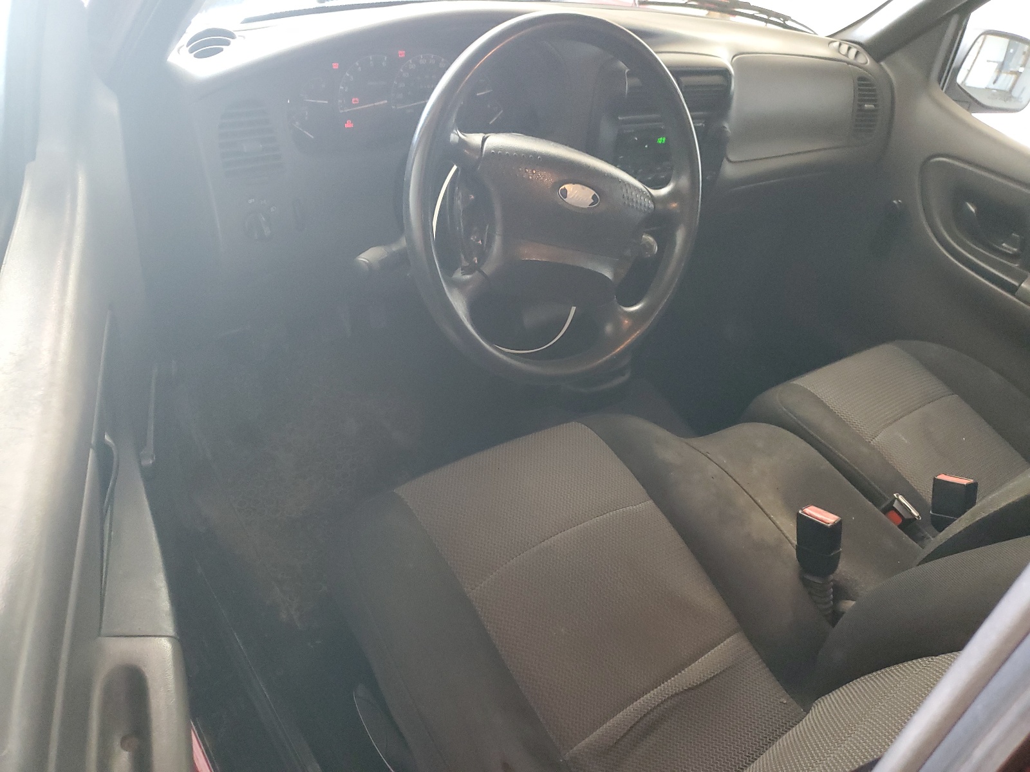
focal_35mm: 26
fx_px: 774
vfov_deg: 53.1
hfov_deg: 67.3
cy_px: 386
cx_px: 515
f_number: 1.5
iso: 344
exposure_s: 1/40
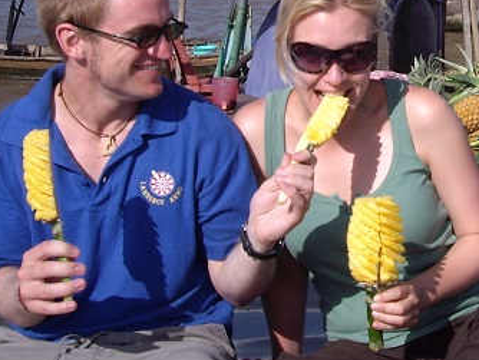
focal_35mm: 96
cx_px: 442
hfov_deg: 20.0
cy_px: -24
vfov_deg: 15.1
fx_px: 1329
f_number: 4.3
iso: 64
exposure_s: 1/1000
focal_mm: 6.2
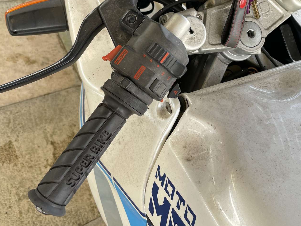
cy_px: 61
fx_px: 357
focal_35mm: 41
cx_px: 201
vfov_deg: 34.5
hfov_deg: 45.1
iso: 32
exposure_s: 1/139
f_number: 1.6
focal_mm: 4.2
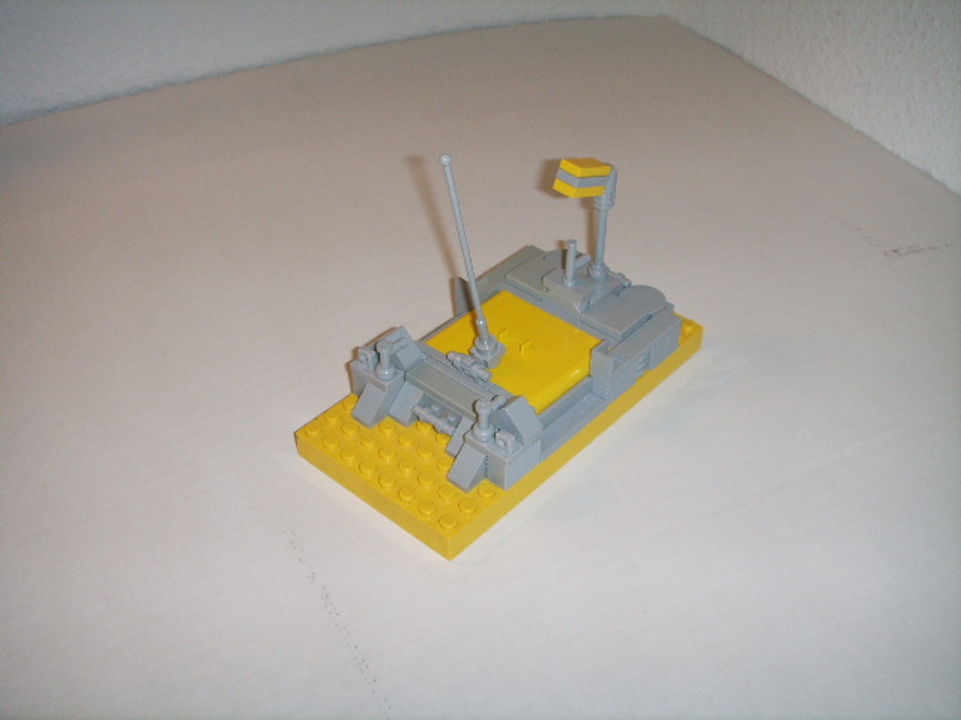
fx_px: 1083
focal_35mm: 39
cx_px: 480
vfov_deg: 36.8
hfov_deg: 47.9
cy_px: 360
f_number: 3.5
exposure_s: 1/45
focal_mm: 6.6
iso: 100
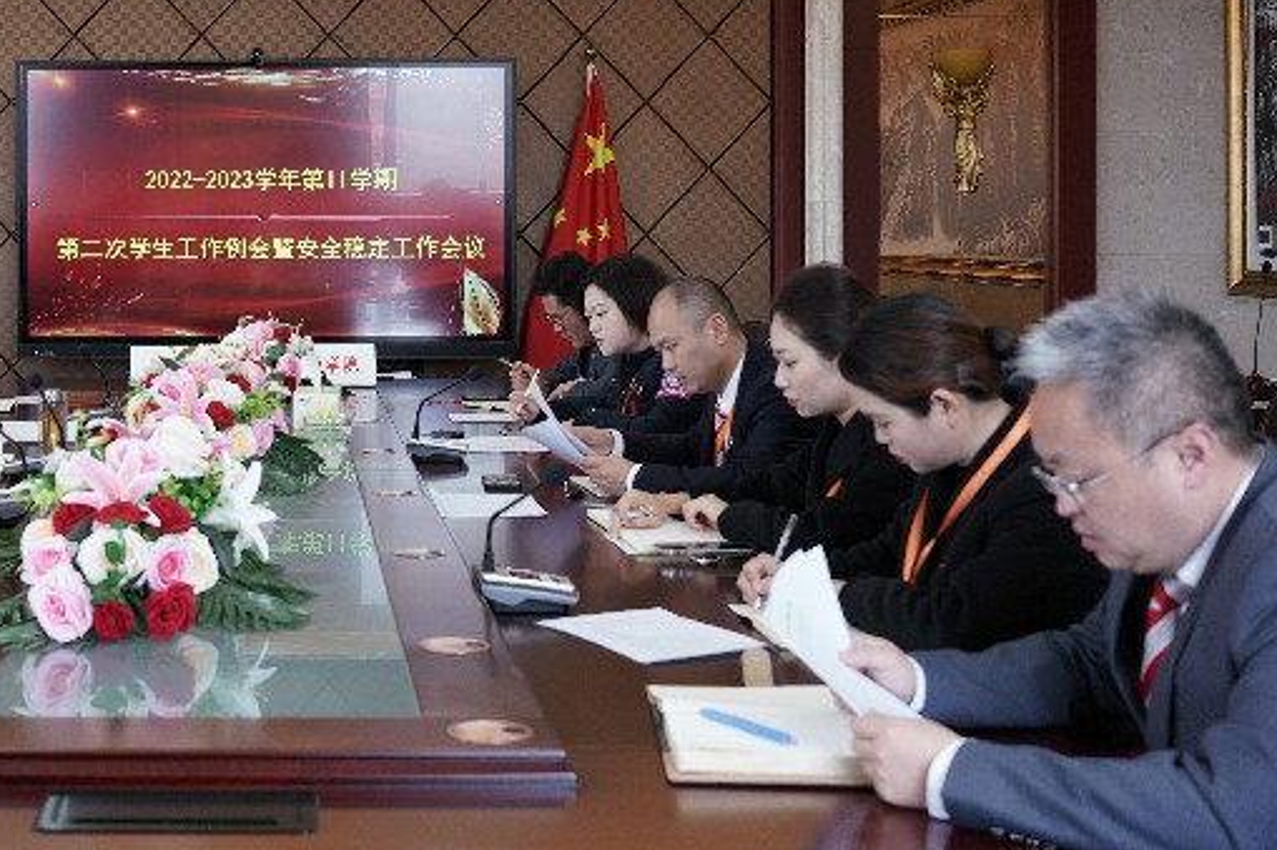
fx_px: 1950
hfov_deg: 35.3
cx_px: 294
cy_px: 234
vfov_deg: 24.4
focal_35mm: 55
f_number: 5
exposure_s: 1/60
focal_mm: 35
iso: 800
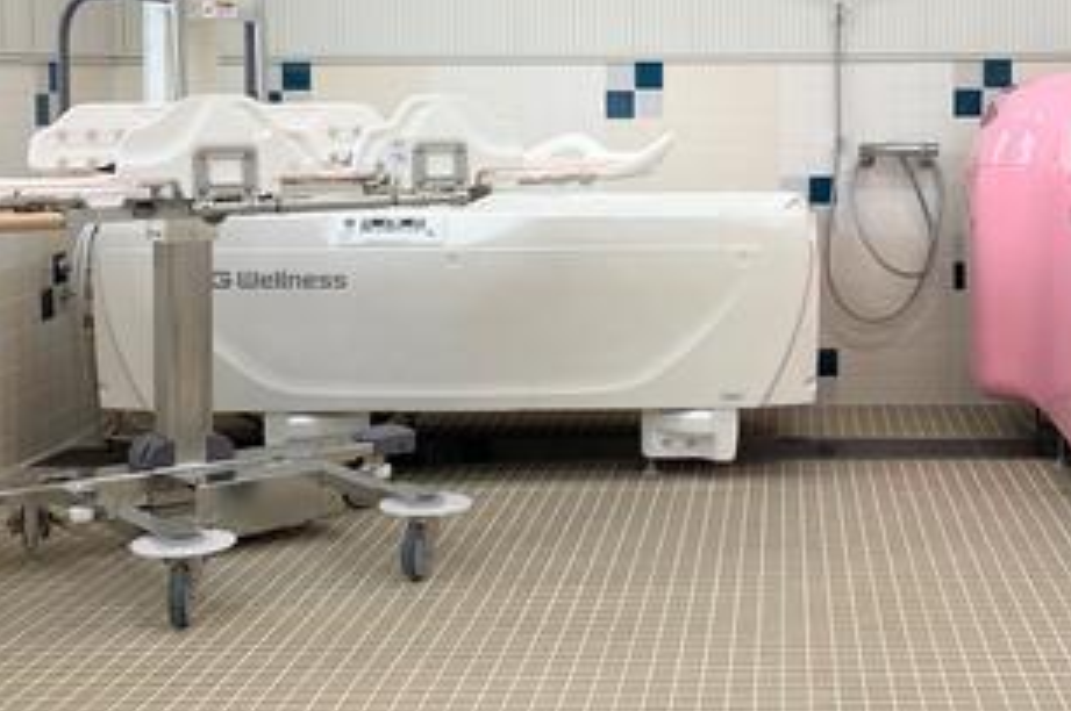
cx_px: 761
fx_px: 1694
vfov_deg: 23.5
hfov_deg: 34.6
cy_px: 188
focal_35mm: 57
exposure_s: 1/100
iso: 20
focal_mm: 3.99
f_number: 1.8
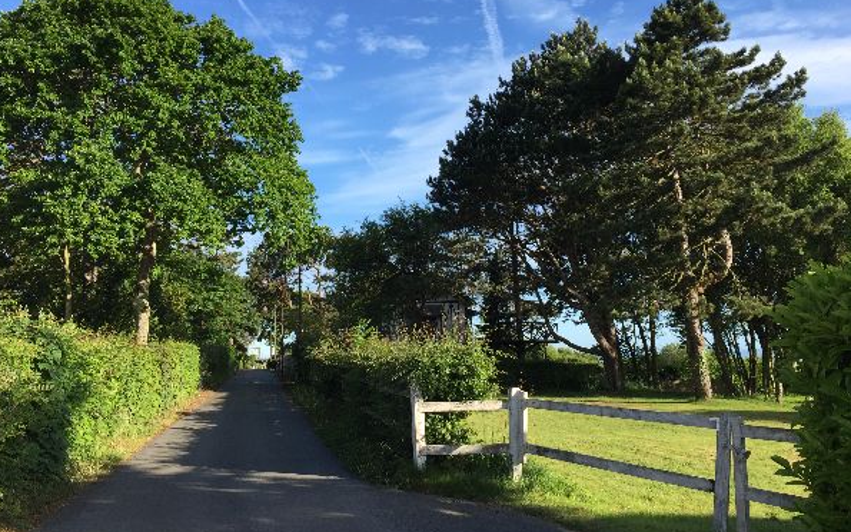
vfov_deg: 40.5
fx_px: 719
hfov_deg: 61.2
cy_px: 233
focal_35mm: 31
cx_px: 423
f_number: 2.2
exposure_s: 1/920
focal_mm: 4.15
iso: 32
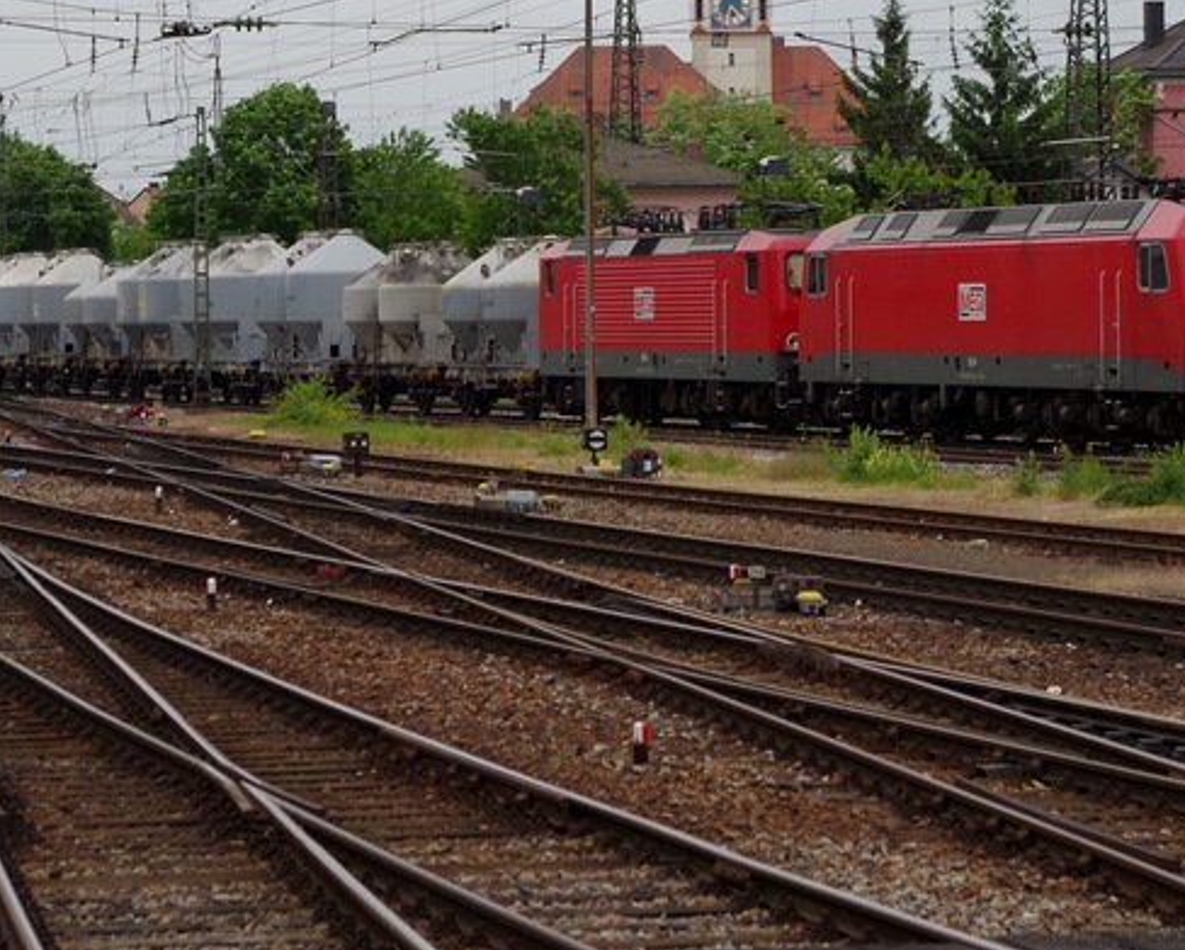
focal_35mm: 161
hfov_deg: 12.0
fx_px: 5650
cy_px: 216
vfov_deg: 9.6
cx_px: 714
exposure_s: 1/400
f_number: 8
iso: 400
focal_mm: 55
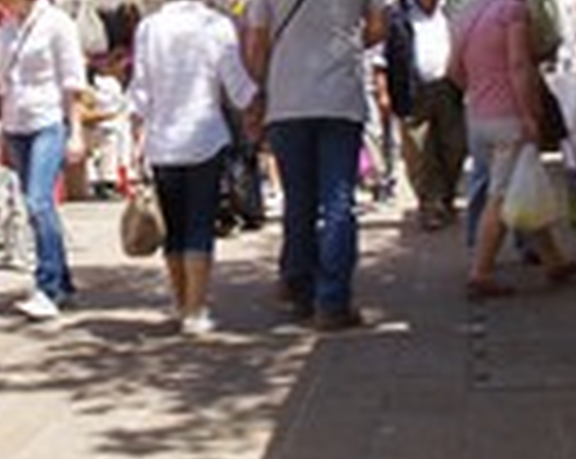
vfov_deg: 16.6
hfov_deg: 21.0
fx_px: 1549
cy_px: 34
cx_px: 171
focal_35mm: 91
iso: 100
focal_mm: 18
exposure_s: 1/80
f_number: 11
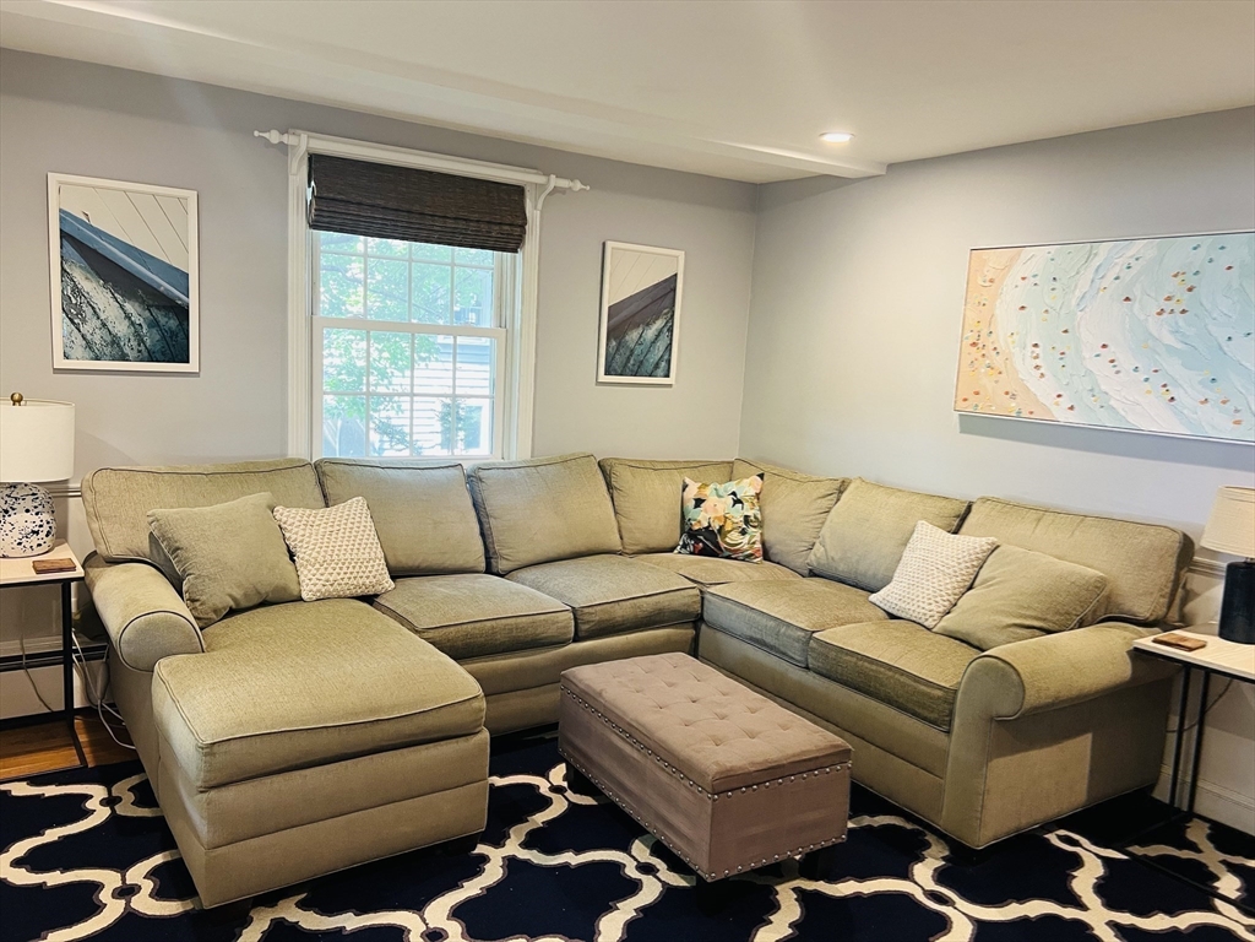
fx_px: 943
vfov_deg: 53.1
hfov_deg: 67.3
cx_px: 628
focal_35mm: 26
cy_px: 471
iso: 200
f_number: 1.5
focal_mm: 5.7
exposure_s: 1/60
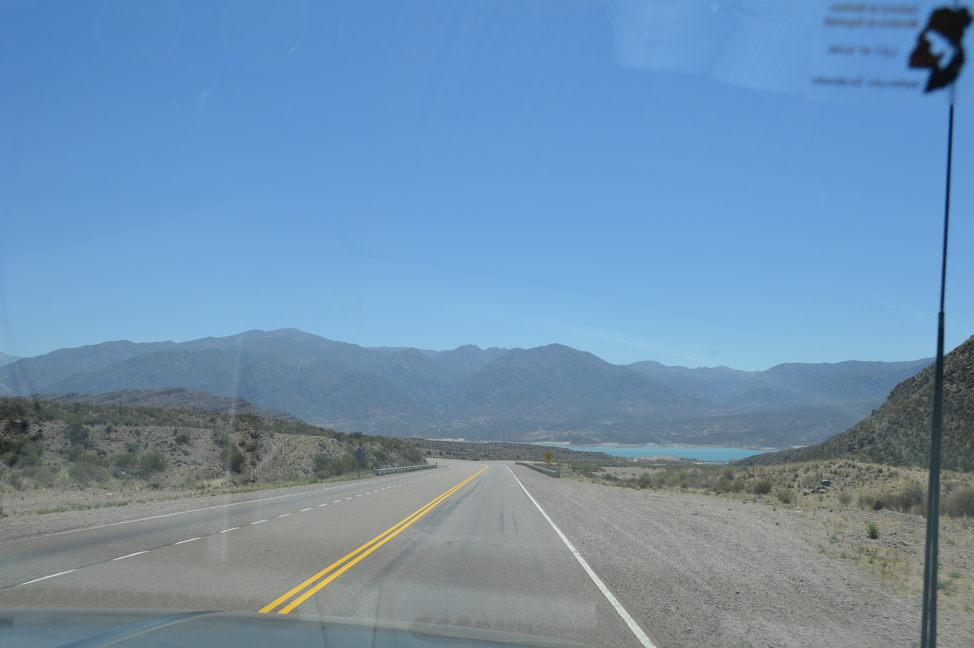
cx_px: 487
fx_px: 892
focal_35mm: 33
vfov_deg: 39.9
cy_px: 324
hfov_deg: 57.3
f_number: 9
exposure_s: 1/320
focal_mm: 22
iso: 100
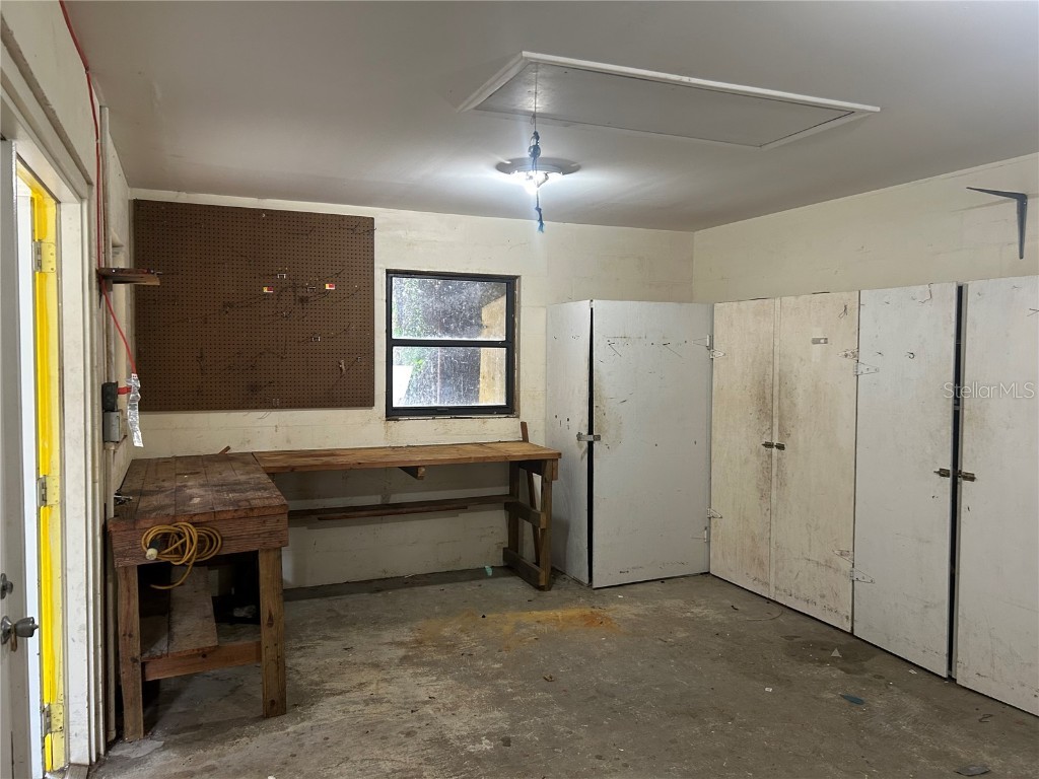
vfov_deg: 53.1
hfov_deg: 67.3
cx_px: 520
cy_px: 390
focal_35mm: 26
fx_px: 780
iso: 160
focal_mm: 5.7
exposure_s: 1/60
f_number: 1.5
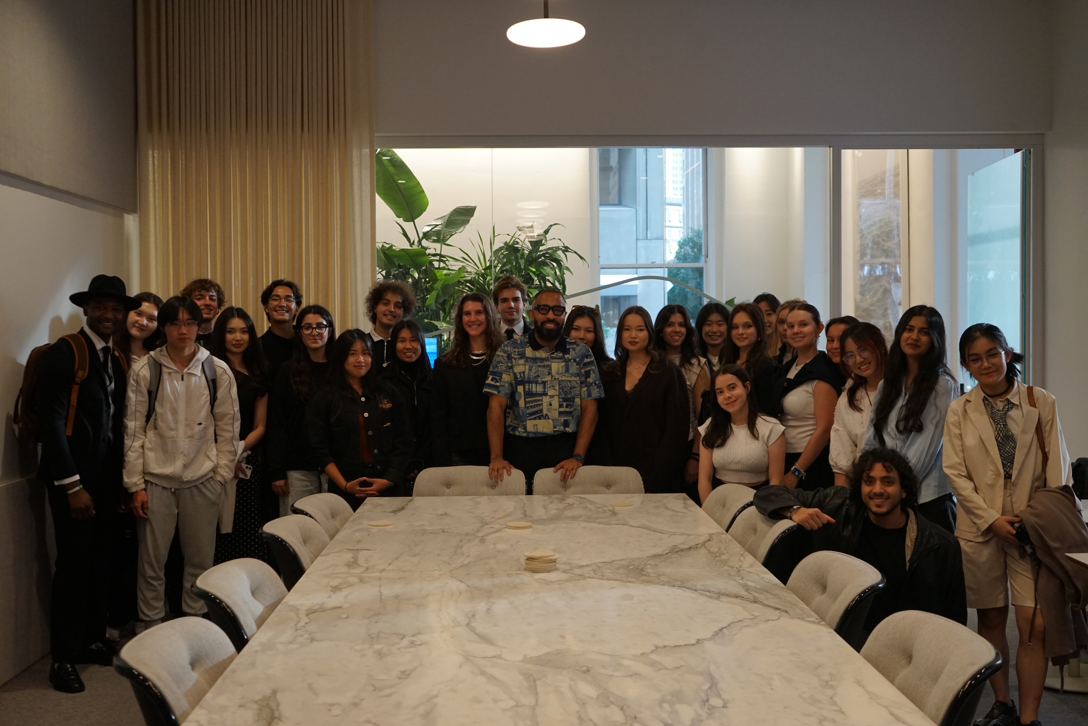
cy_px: 363
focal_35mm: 38
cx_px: 544
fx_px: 1148
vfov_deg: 35.1
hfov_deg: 50.7
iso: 1250
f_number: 4
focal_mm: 38
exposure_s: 1/160
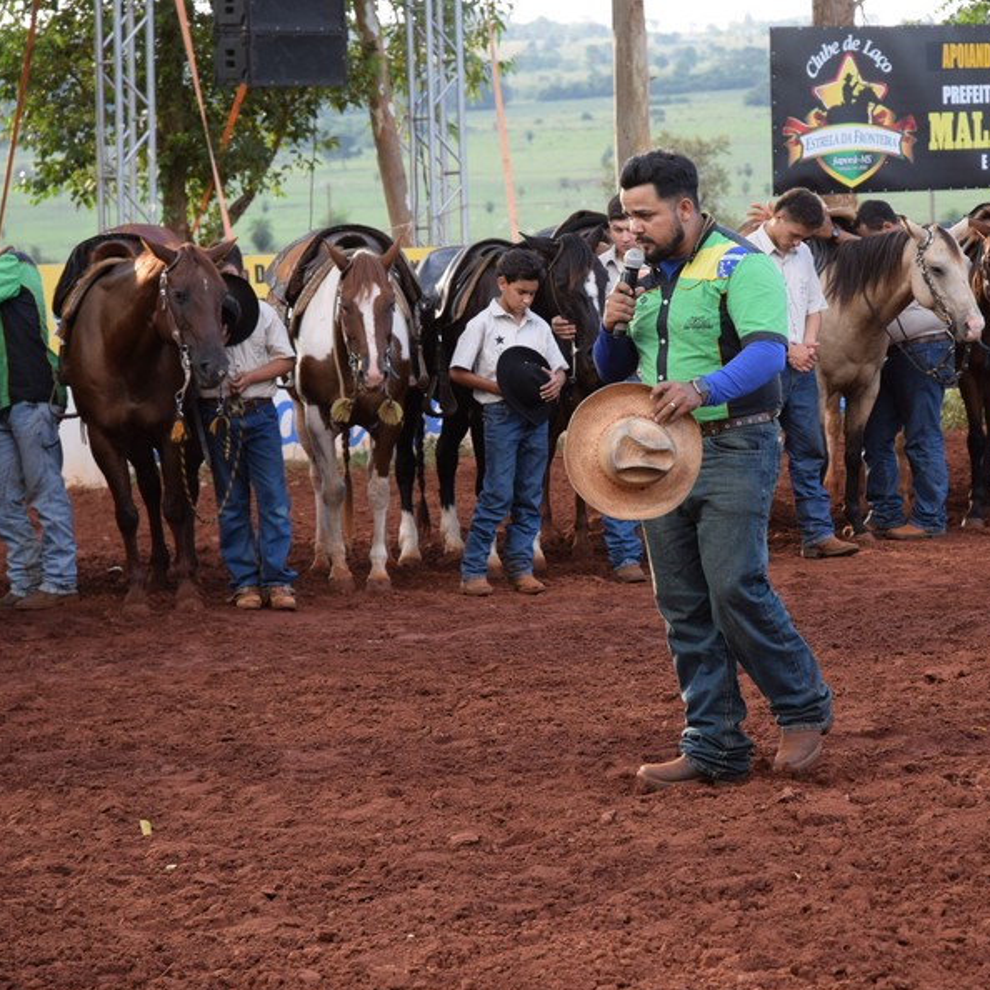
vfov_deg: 12.9
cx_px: 695
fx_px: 4368
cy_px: 497
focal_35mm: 135
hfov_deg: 12.9
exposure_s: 1/500
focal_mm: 70
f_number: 5.6
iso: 800
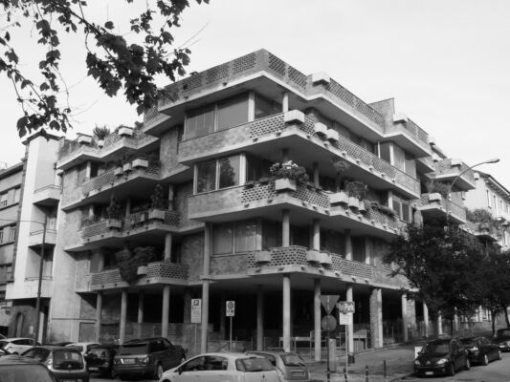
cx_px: 255
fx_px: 531
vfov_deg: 39.7
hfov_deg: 51.3
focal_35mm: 36
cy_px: 191
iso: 200
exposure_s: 1/500
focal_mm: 6
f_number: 5.6
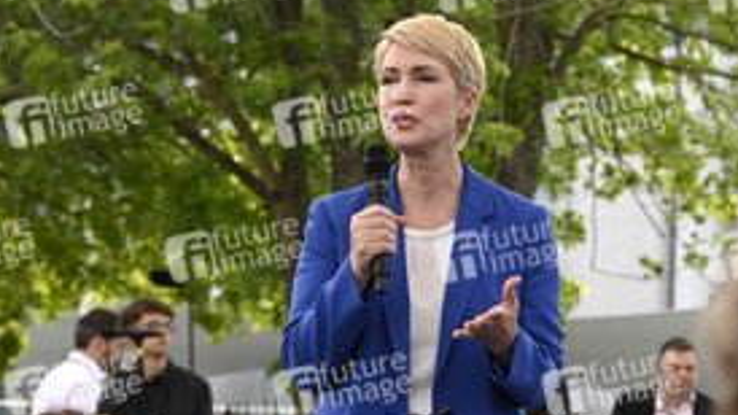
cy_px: 318
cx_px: 540
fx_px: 4383
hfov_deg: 9.6
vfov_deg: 5.4
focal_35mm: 224
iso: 2000
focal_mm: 130
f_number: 9
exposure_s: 1/1000
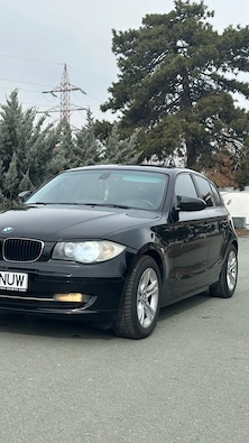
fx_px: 622
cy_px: 222
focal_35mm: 53
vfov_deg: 39.2
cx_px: 83
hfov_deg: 22.5
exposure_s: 1/2028
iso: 64
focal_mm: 6.86
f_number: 1.78
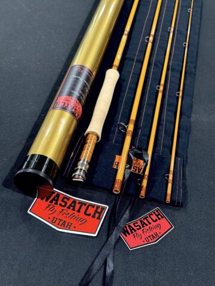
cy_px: 143
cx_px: 108
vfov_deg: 39.7
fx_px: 398
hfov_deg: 30.3
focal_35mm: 48
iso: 640
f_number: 1.78
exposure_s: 1/30
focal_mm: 6.76
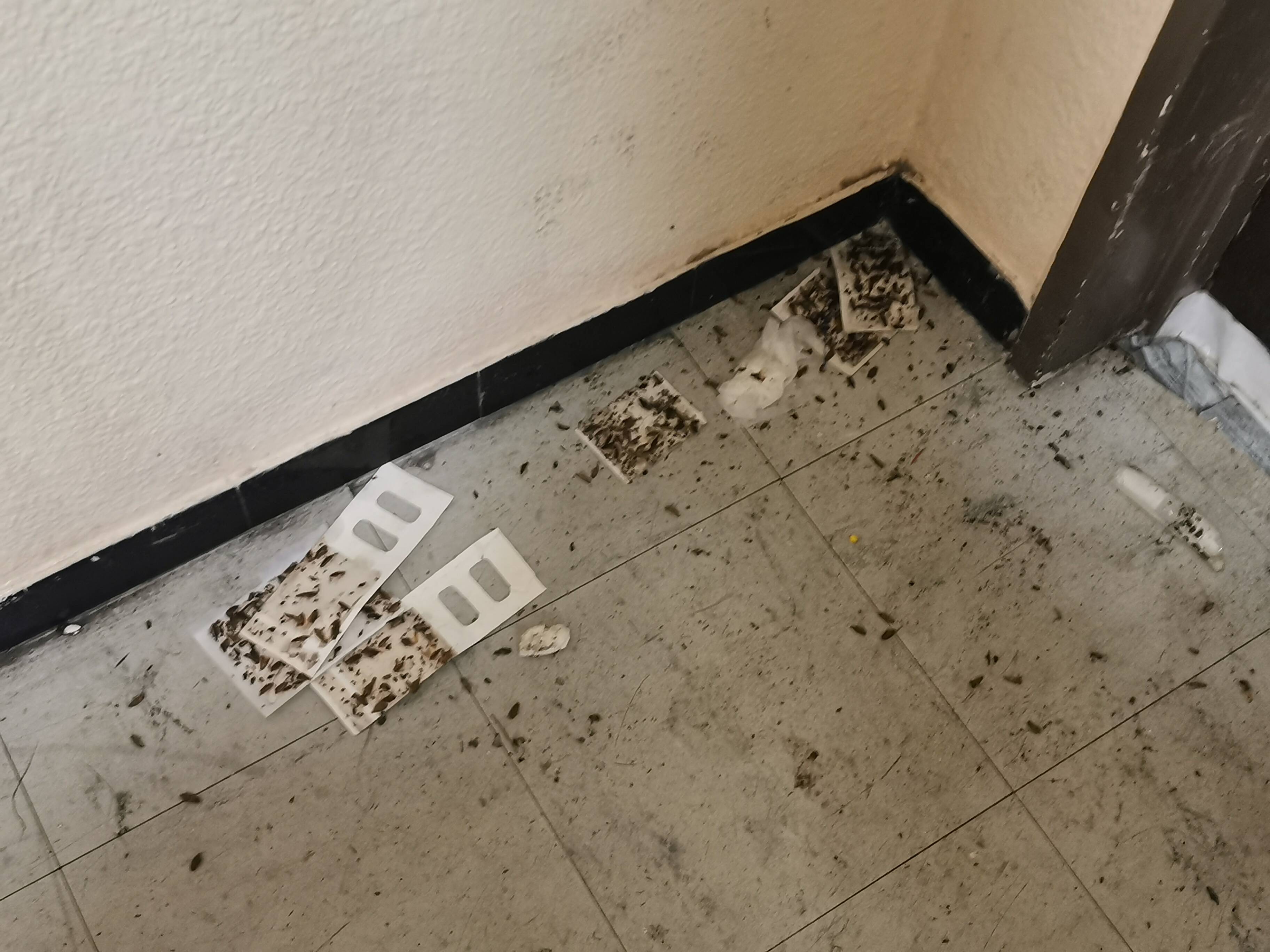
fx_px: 1578
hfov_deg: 43.9
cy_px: 476
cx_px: 635
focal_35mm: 43
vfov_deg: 33.6
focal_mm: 5.58
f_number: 1.8
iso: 320
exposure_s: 1/33.3
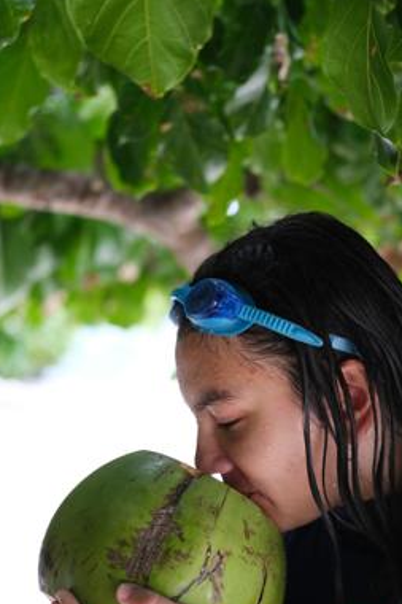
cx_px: 202
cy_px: 316
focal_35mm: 67
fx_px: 1123
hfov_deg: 20.3
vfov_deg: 30.1
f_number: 2
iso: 250
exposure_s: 1/125
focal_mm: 35
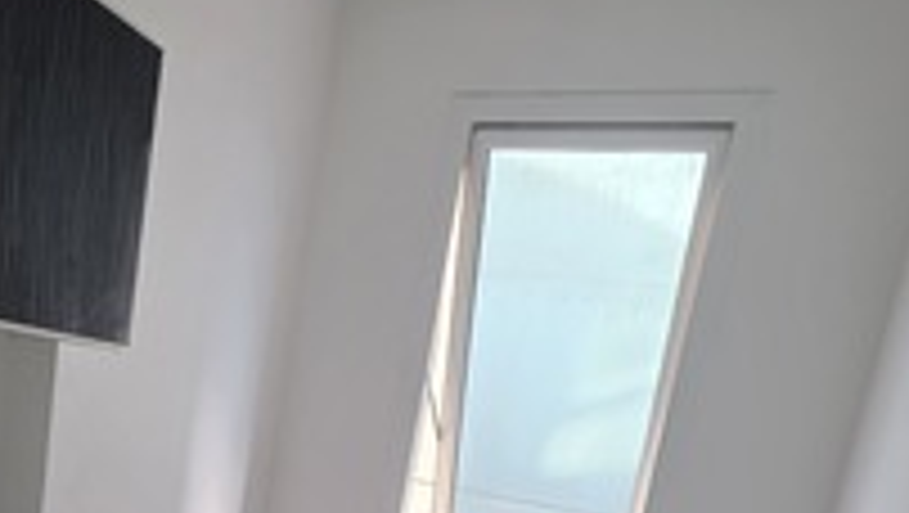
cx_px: 295
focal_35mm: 32
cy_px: 565
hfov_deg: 59.4
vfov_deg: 32.4
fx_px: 772
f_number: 1.9
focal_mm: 2.2
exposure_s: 1/100
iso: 500
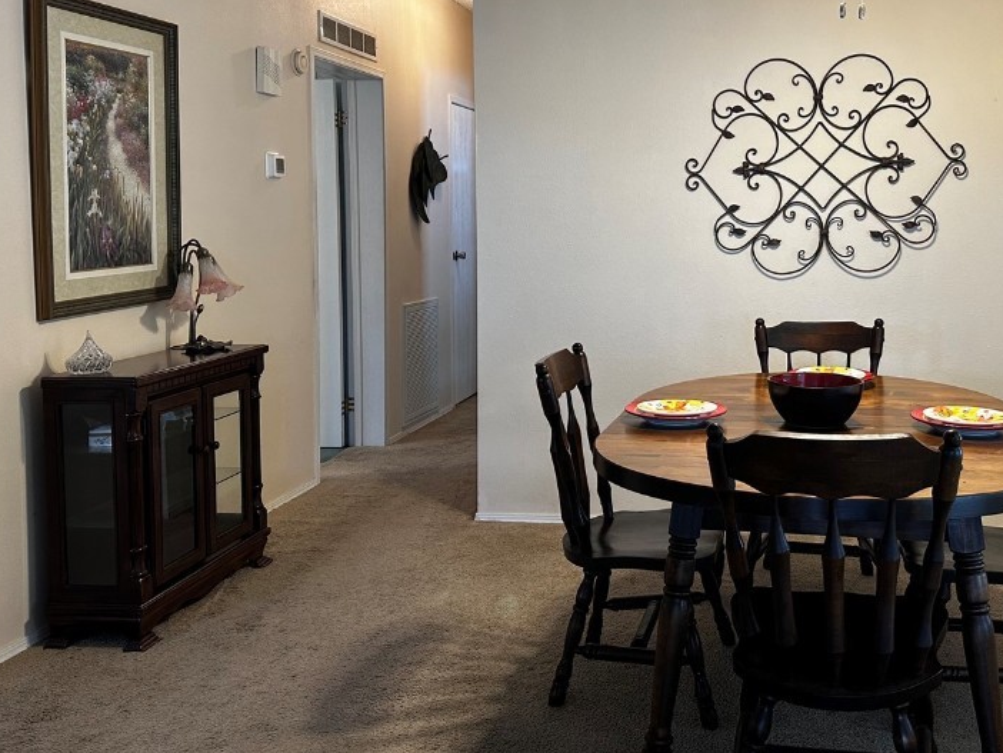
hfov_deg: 51.6
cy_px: 250
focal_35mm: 35
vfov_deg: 40.2
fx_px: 1014
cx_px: 667
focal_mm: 6.86
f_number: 1.78
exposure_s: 1/60
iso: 160
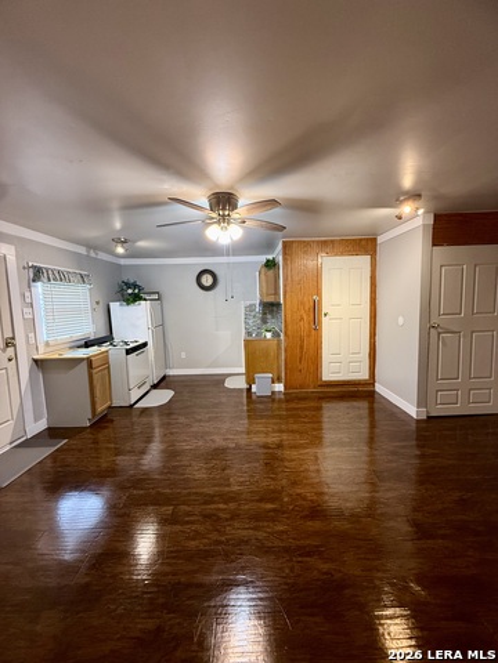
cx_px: 249
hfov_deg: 85.7
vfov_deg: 102.1
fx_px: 269
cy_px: 332
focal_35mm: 14
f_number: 2.2
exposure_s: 1/60
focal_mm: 2.22
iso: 320
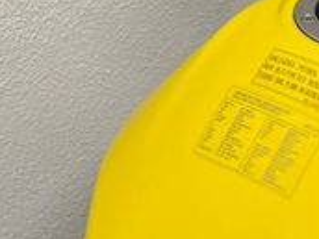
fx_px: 894
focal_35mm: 97
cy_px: 11
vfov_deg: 15.0
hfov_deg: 19.0
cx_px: 397
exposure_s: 1/100
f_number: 1.6
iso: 125
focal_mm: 5.1
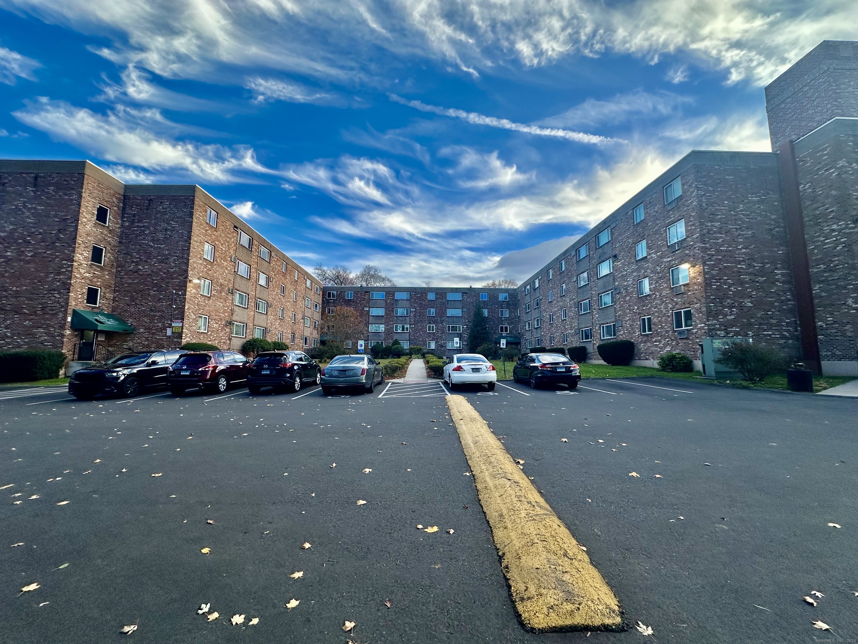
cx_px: 429
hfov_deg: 102.1
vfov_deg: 85.7
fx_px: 347
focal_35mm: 14
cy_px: 322
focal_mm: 2.22
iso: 80
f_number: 2.2
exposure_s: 1/1006
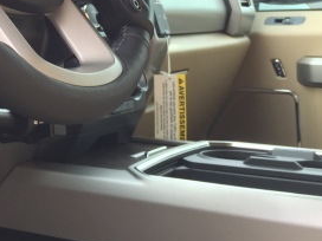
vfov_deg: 17.6
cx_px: 6
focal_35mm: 80
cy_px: -44
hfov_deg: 23.5
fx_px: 744
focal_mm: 4.15
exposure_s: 1/30
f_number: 2.2
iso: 40
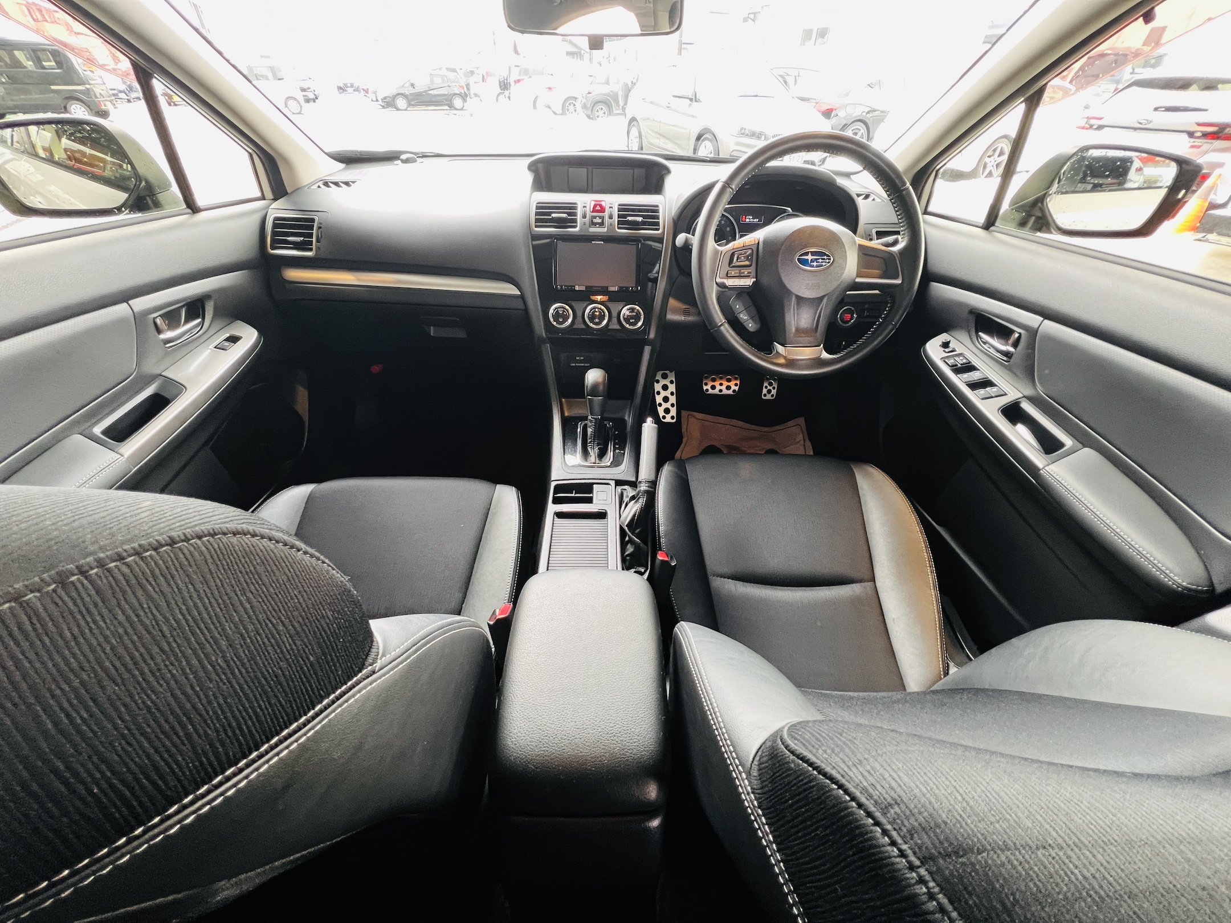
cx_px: 616
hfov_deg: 106.2
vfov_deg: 89.9
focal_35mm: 13
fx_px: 462
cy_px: 462
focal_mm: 1.57
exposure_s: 1/60
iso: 250
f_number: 1.8
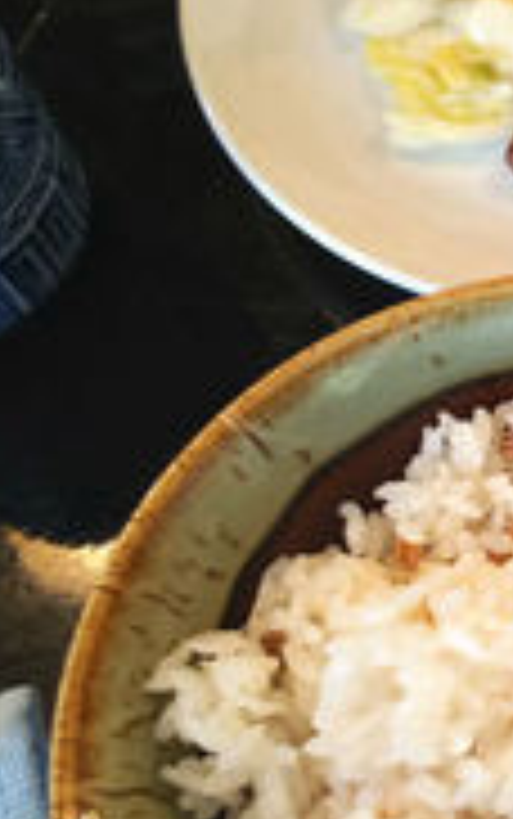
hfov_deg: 17.7
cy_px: 477
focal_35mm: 63
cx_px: 850
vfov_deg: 32.4
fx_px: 1407
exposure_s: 1/40
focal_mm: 4.2
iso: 100
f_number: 1.9
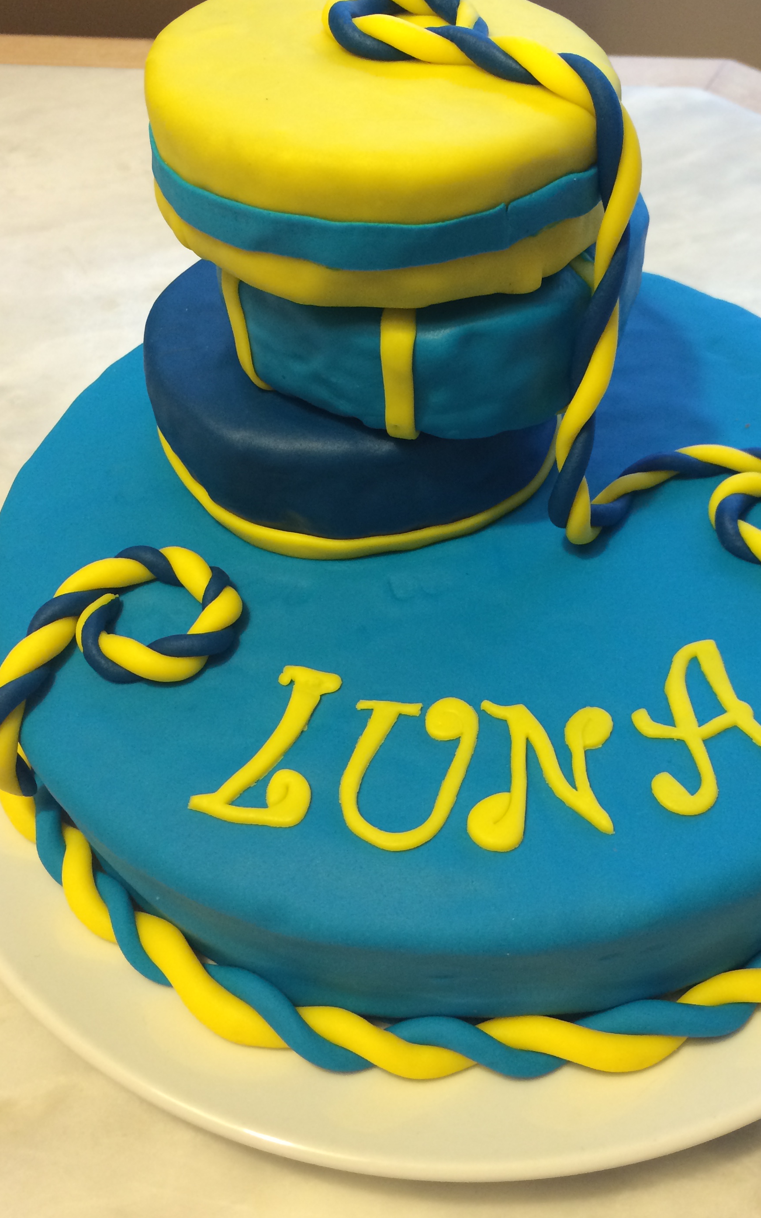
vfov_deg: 53.9
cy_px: 550
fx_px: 1195
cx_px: 481
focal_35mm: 36
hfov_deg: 35.1
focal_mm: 4.15
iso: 160
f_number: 2.2
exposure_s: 1/33
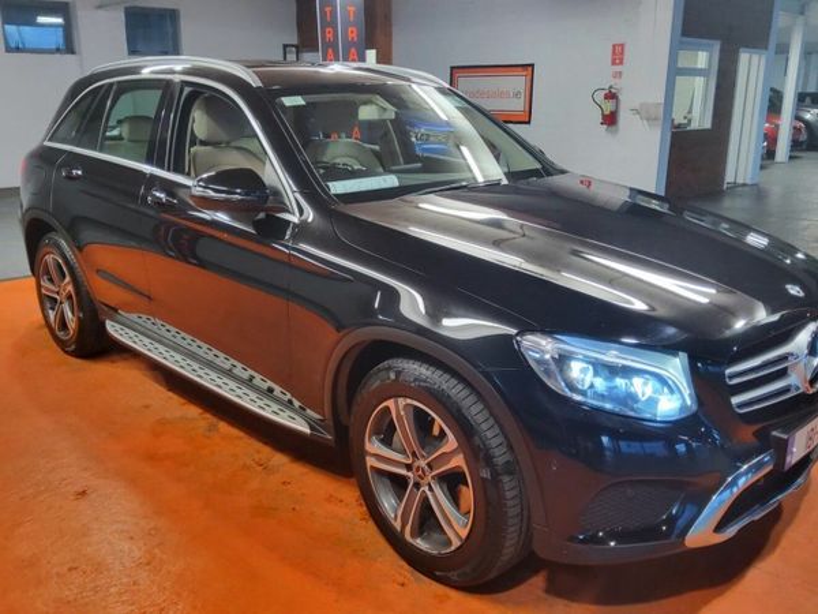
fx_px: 614
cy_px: 307
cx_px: 409
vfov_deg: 53.1
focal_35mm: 26
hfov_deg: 67.3
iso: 400
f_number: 2
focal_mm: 3.08
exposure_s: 1/50
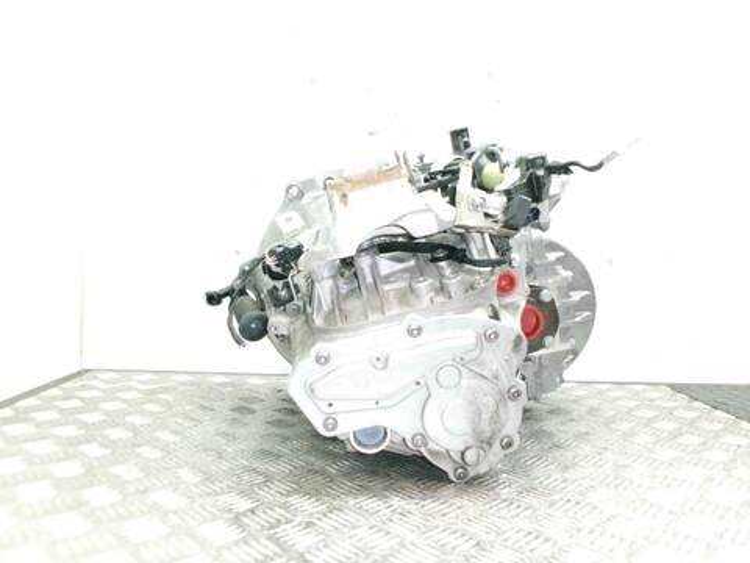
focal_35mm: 28
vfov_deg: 49.7
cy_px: 282
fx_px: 607
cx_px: 375
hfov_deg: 63.4
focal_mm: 5.1
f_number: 3.9
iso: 3200
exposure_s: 1/100
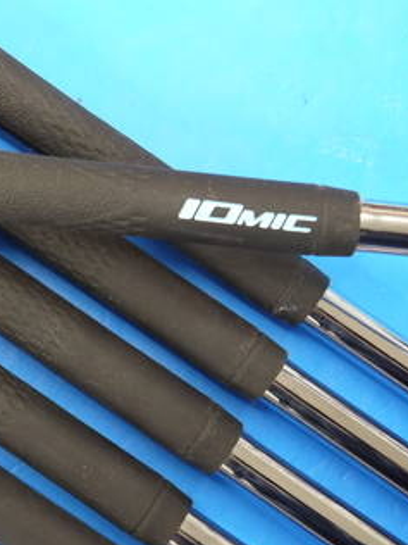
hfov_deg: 17.4
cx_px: -67
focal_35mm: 81
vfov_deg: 24.0
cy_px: 162
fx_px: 1273
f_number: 4.2
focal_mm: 20
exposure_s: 1/100
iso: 800
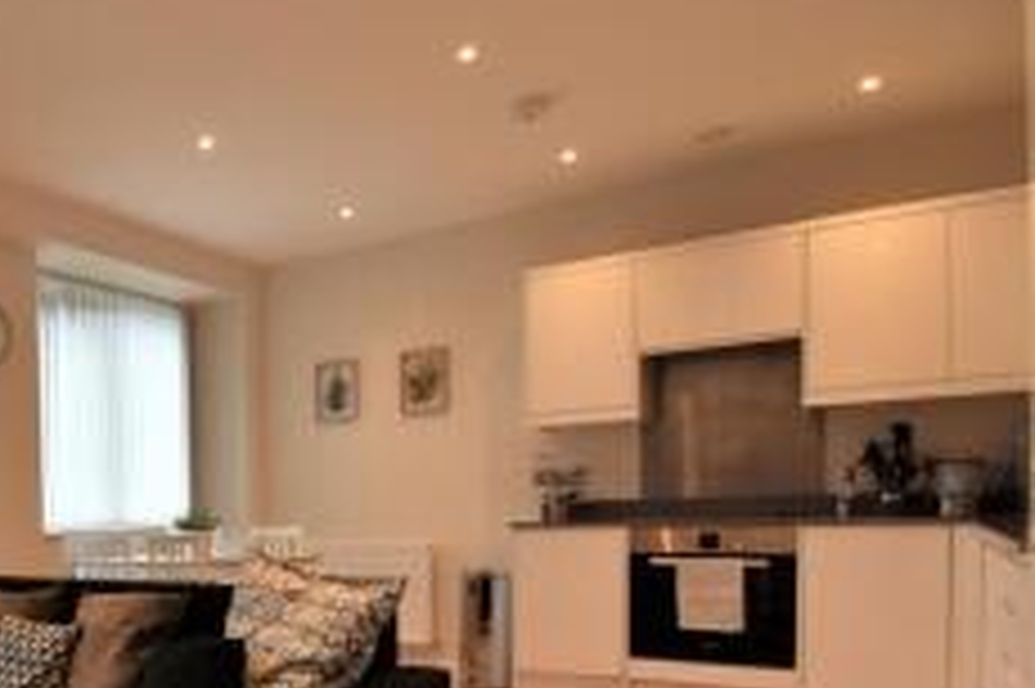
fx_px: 891
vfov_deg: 40.1
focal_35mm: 31
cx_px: -9
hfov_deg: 49.0
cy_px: 573
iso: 320
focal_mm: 10
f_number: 9
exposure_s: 1/15
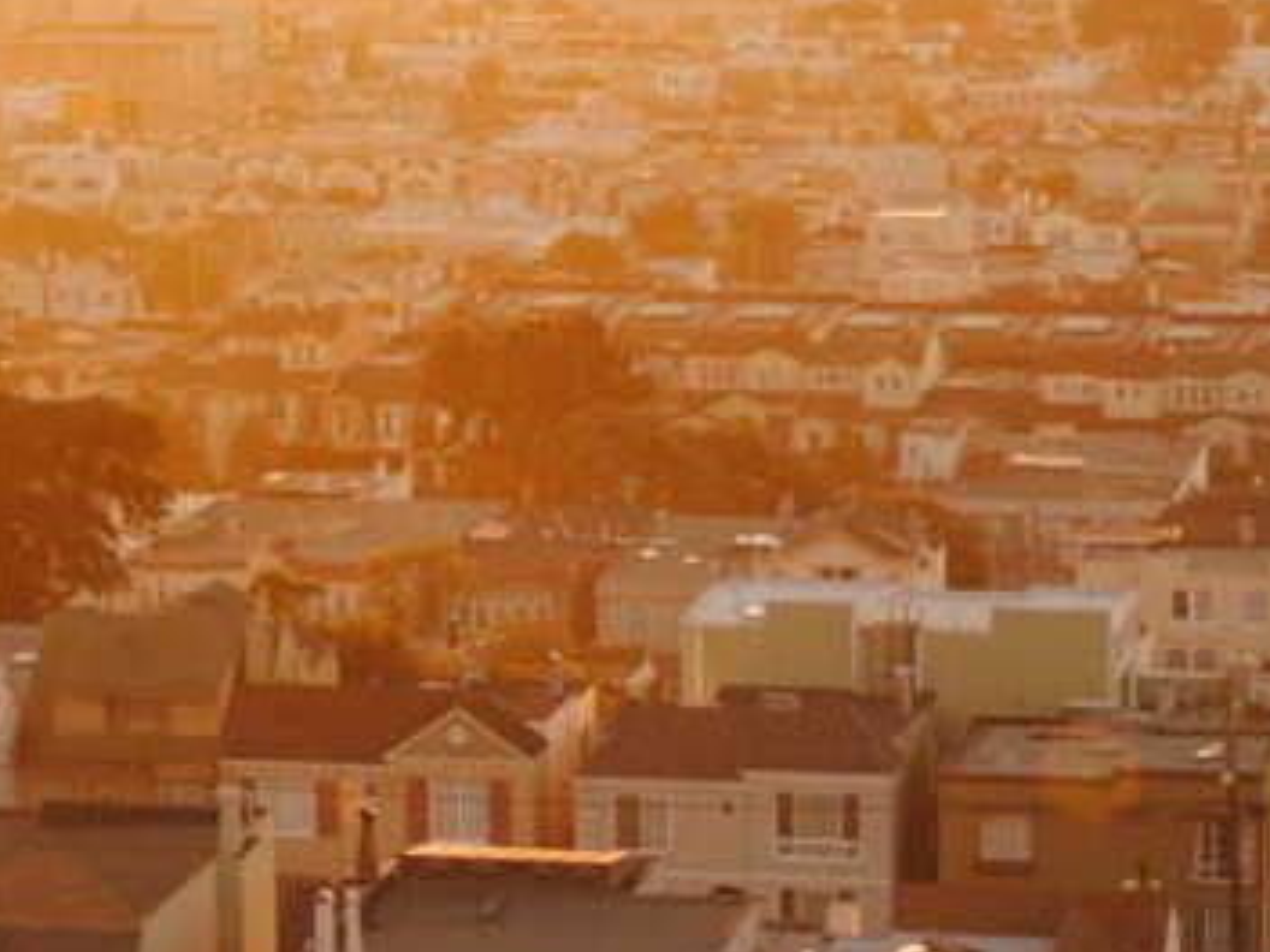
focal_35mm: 151
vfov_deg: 9.8
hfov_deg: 13.1
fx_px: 5540
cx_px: 563
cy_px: 407
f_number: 5.3
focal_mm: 46
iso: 400
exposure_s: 1/250
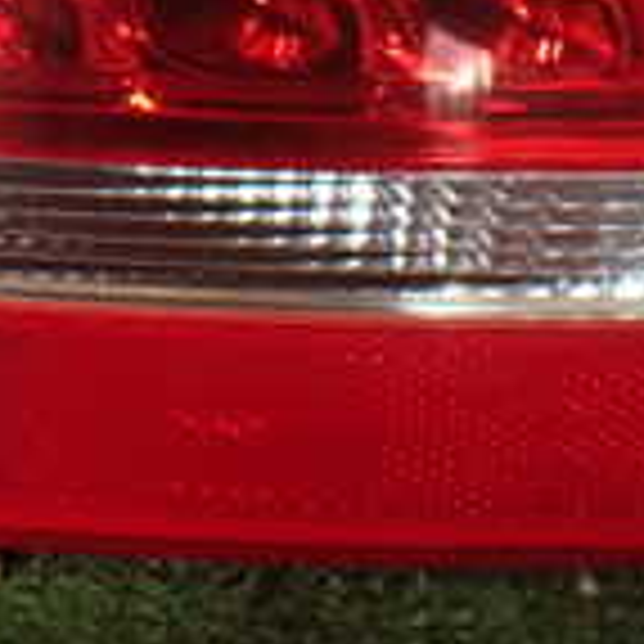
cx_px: -212
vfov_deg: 15.2
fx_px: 2336
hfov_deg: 14.9
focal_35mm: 111
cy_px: -90
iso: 500
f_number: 2.3
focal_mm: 5.4
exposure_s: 1/125
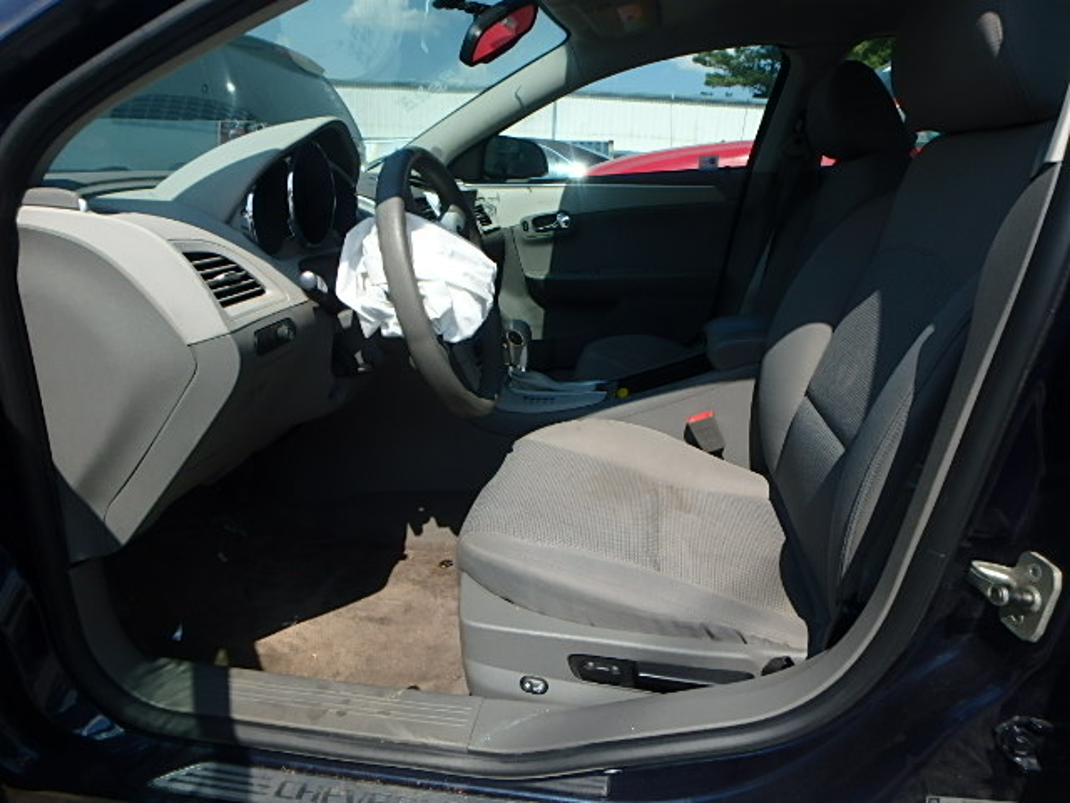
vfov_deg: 63.4
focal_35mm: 21
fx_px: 649
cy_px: 402
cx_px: 535
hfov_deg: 79.0
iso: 125
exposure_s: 1/400
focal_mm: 3.7
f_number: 6
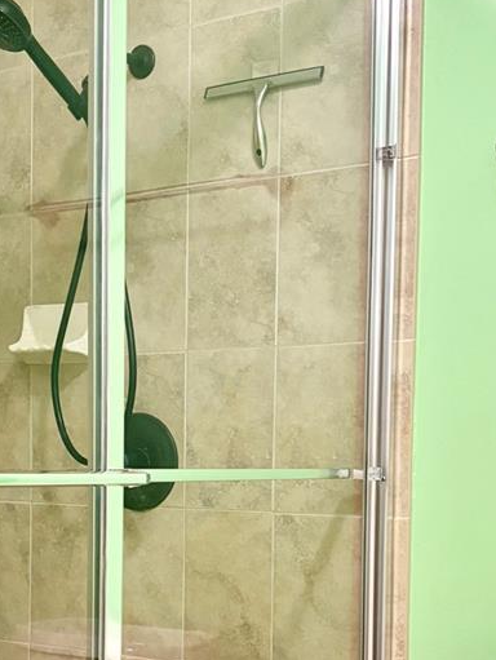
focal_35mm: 61
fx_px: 1164
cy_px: 510
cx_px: 222
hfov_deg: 24.0
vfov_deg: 31.0
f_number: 1.6
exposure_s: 1/60
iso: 400
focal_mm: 5.96
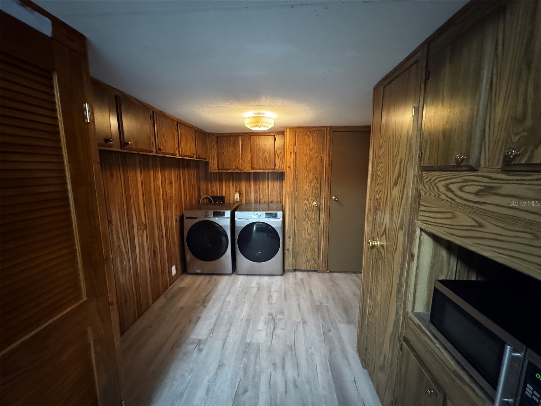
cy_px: 203
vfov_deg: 85.7
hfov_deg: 102.1
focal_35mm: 14
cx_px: 270
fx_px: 219
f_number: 2.2
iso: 1250
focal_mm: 2.22
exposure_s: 1/40
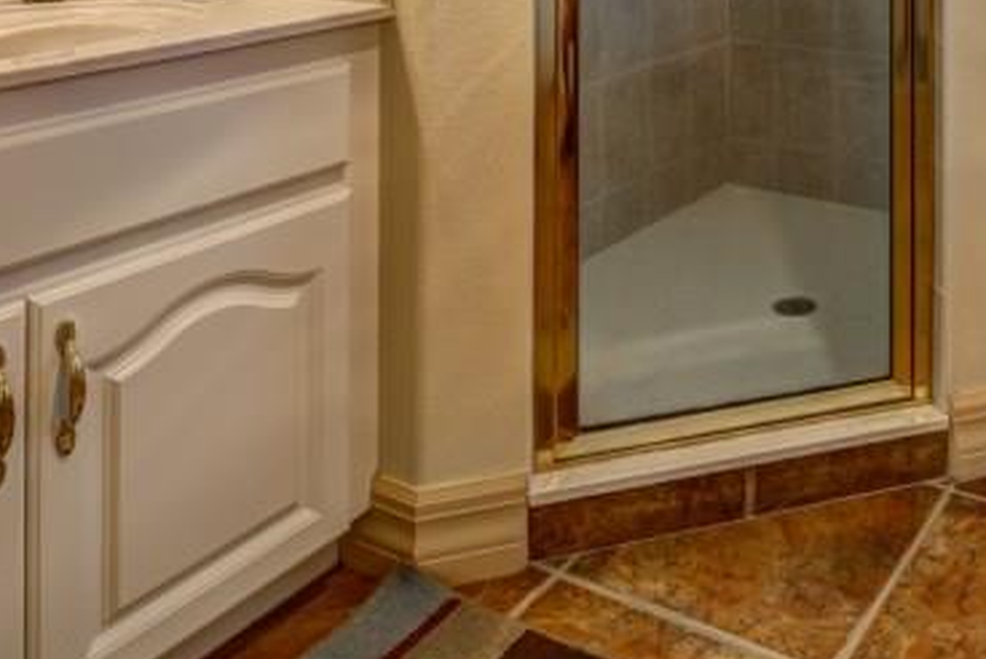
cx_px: 847
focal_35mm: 39
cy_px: -169
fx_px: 1069
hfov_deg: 45.8
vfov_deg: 28.8
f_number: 8
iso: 100
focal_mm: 14
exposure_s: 1/8
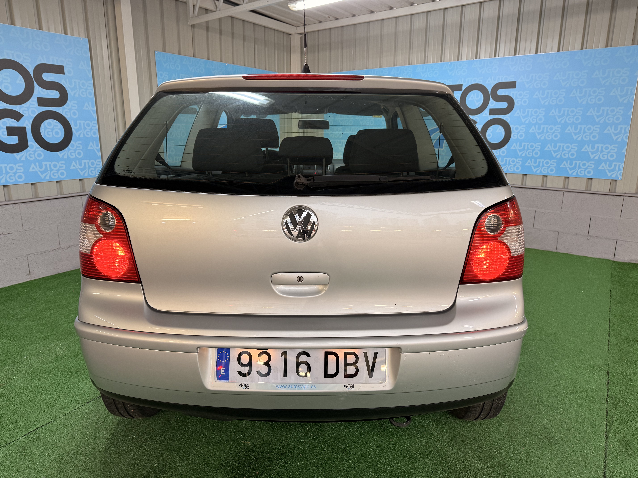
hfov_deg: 71.6
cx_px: 319
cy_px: 239
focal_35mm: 24
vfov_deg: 56.8
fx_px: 442
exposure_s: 1/50
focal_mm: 6.76
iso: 125
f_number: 1.78
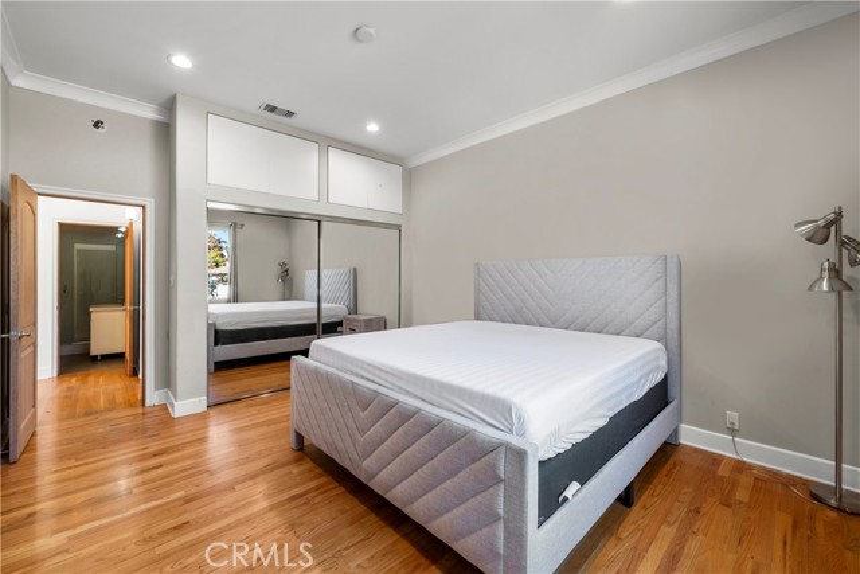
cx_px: 430
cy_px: 287
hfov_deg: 104.2
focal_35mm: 14
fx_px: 334
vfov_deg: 81.2
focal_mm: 14
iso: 250
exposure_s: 1/4
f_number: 9
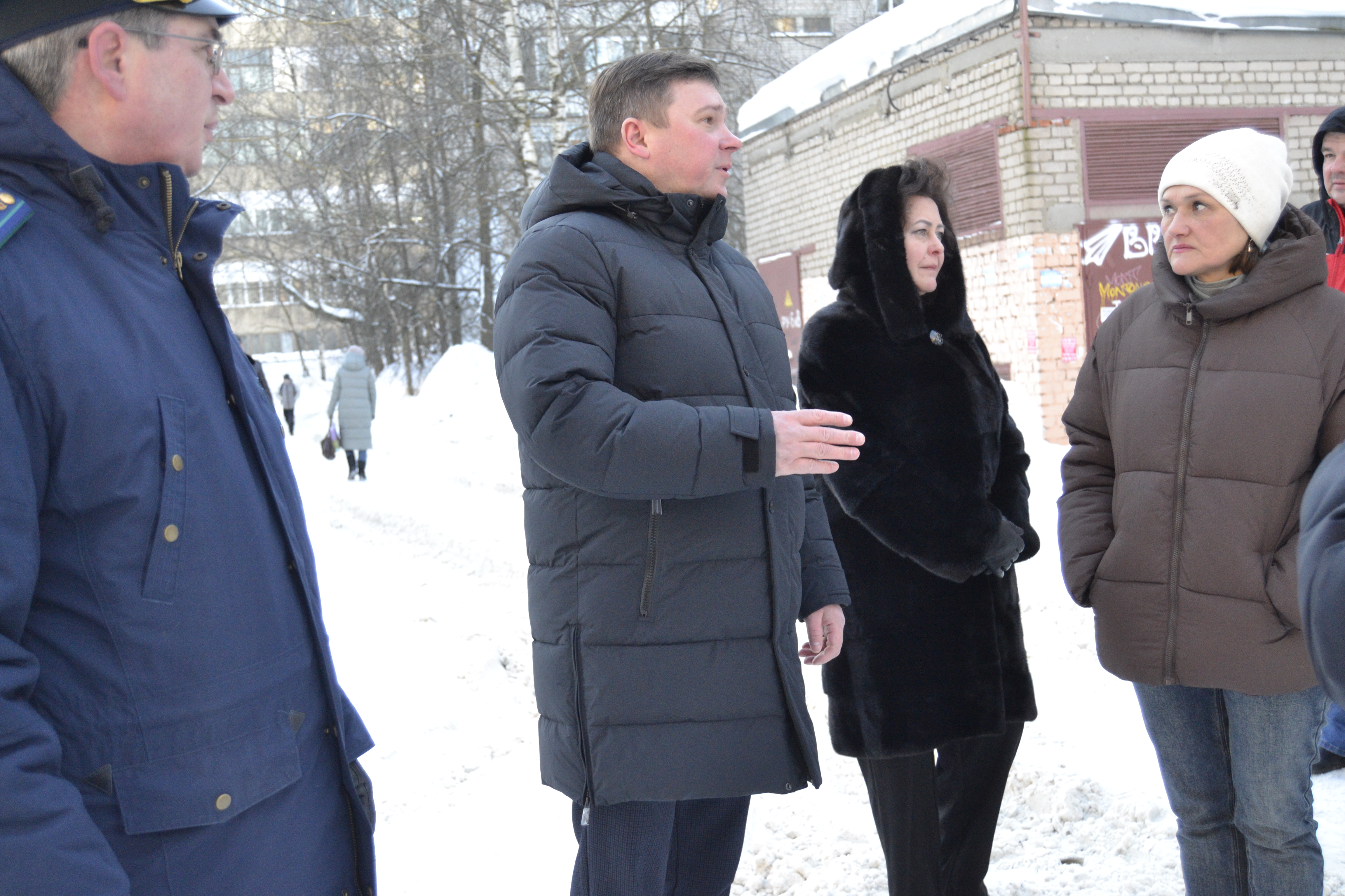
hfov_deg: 46.4
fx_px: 1569
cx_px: 672
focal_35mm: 42
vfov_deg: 31.9
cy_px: 448
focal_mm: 28
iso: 2000
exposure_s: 1/500
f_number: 4
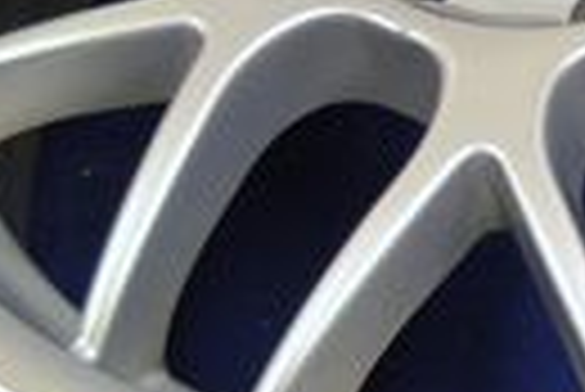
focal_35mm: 221
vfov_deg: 6.2
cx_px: 1386
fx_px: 3595
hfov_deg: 8.5
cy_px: 417
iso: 400
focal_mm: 30
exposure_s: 1/15
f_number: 4.5
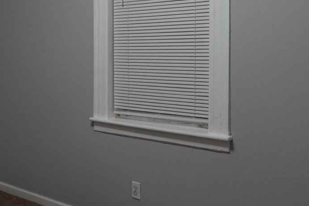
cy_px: 65
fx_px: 481
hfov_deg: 33.6
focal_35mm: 56
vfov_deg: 24.1
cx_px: 25
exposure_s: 1/30
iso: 200
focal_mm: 9.4
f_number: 1.8
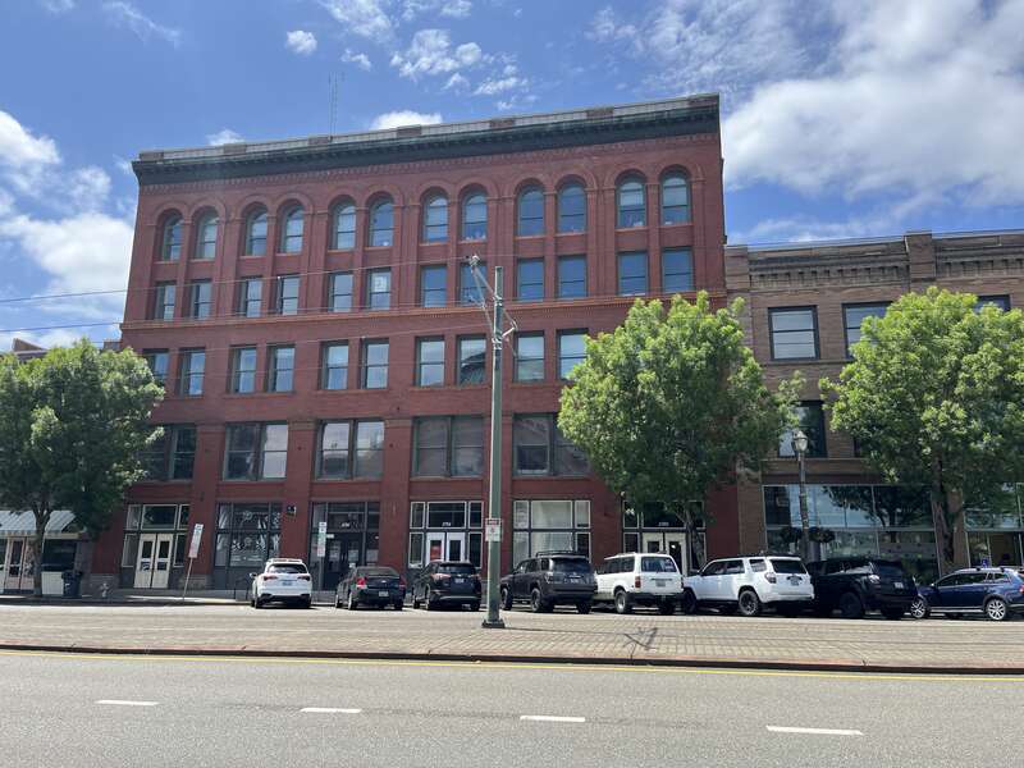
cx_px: 512
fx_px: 769
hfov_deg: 67.3
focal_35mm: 26
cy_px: 384
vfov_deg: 53.1
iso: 50
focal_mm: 5.1
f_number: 1.6
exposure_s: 1/2268
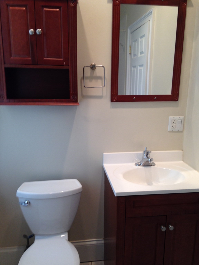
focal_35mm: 33
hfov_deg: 42.9
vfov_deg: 55.4
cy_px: 132
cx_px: 100
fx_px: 253
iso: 50
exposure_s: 1/20
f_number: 2.4
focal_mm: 4.12
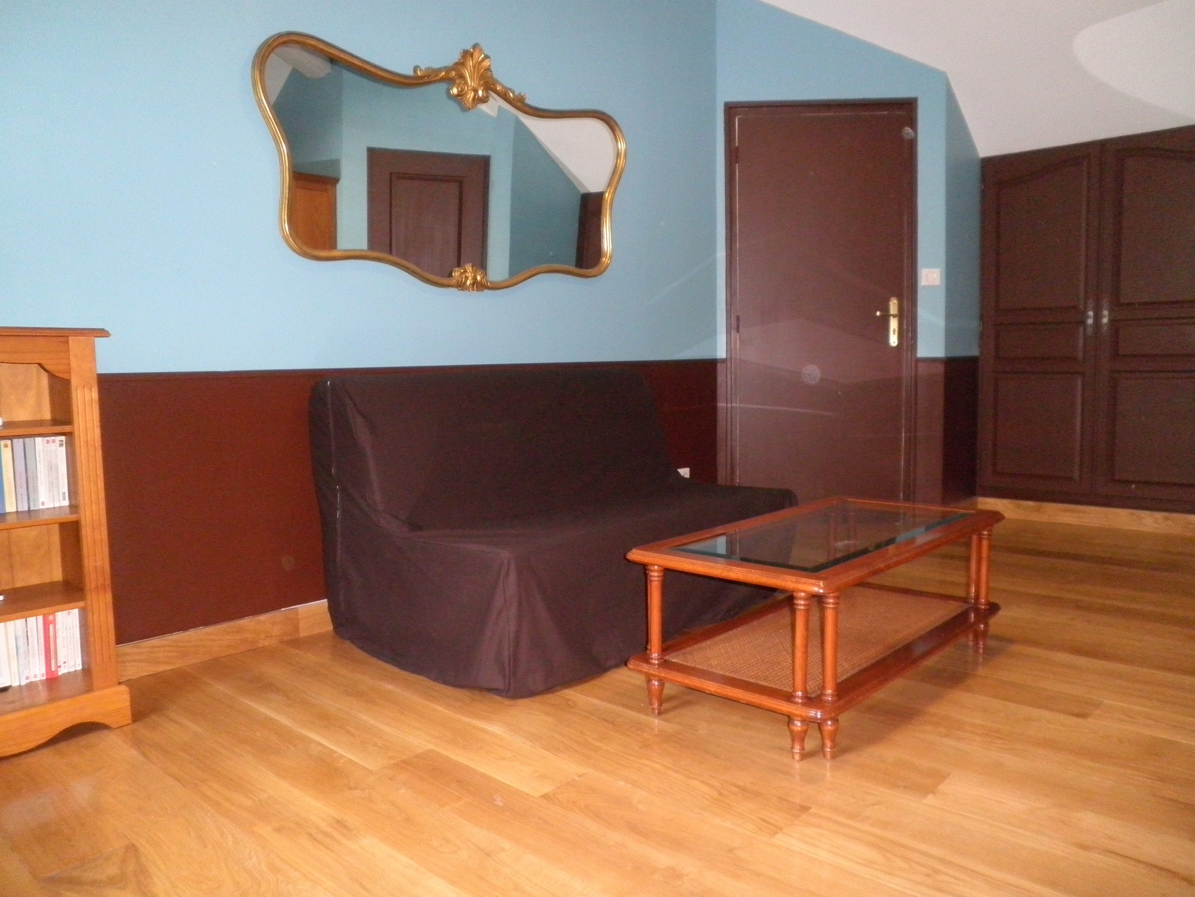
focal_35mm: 26
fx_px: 898
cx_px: 598
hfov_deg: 67.3
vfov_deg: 53.1
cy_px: 448
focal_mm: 4.7
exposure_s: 1/30
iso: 400
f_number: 2.6
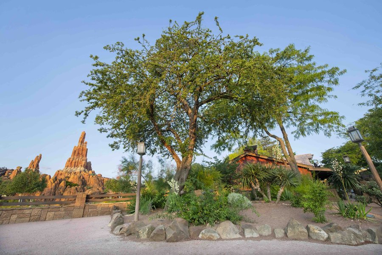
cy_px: 128
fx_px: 159
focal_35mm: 15
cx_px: 191
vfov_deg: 77.3
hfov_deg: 100.4
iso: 500
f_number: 6.3
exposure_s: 1/500
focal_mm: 15
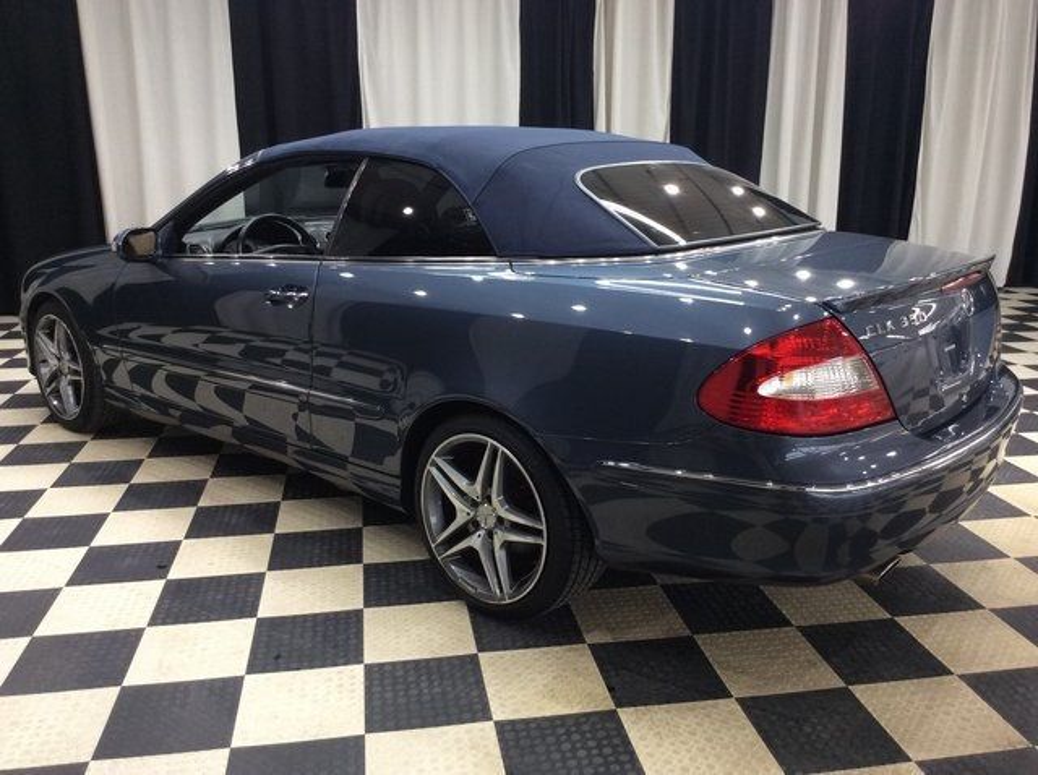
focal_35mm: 32
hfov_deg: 56.9
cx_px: 519
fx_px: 958
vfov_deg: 44.1
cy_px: 388
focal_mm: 3.3
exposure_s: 1/24
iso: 64
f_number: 2.4
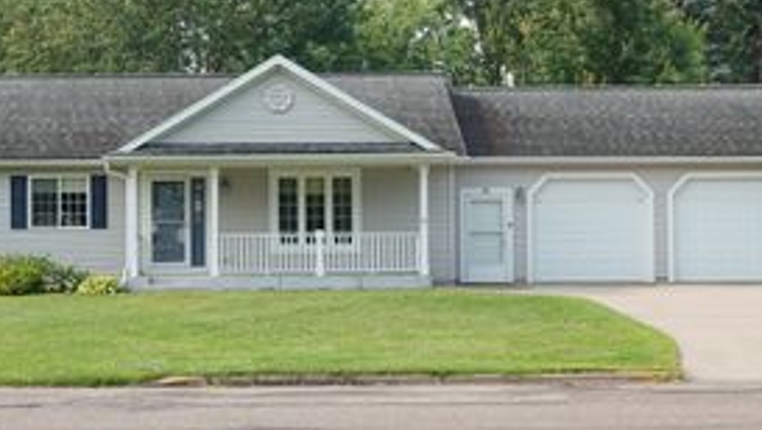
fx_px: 1537
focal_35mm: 76
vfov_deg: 15.9
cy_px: 205
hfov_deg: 27.7
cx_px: 272
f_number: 4
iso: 100
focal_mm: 16.92
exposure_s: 1/250
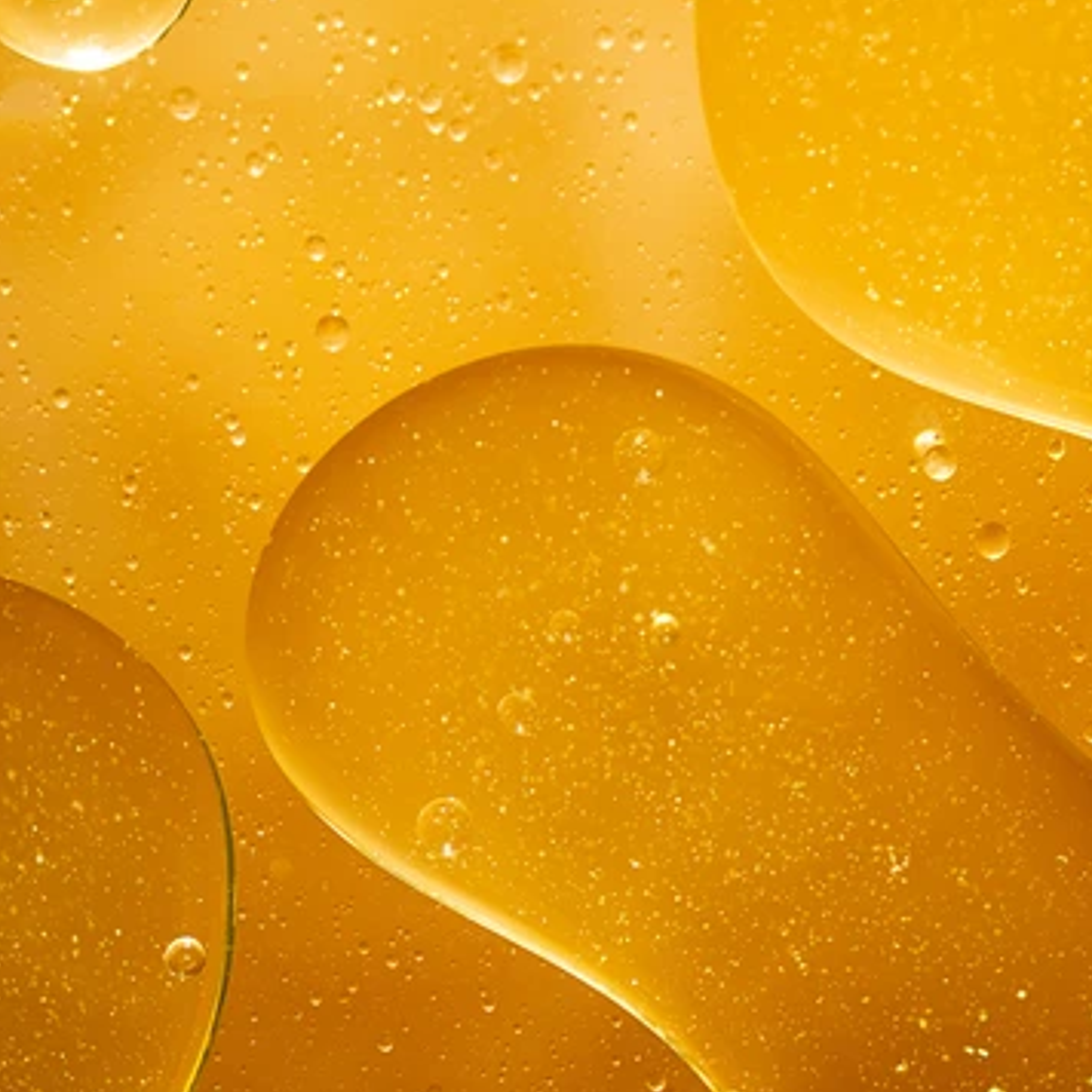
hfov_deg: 13.5
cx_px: 822
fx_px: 4604
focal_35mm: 129
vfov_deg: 13.5
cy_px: 586
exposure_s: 1/125
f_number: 2.4
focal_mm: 60
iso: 200
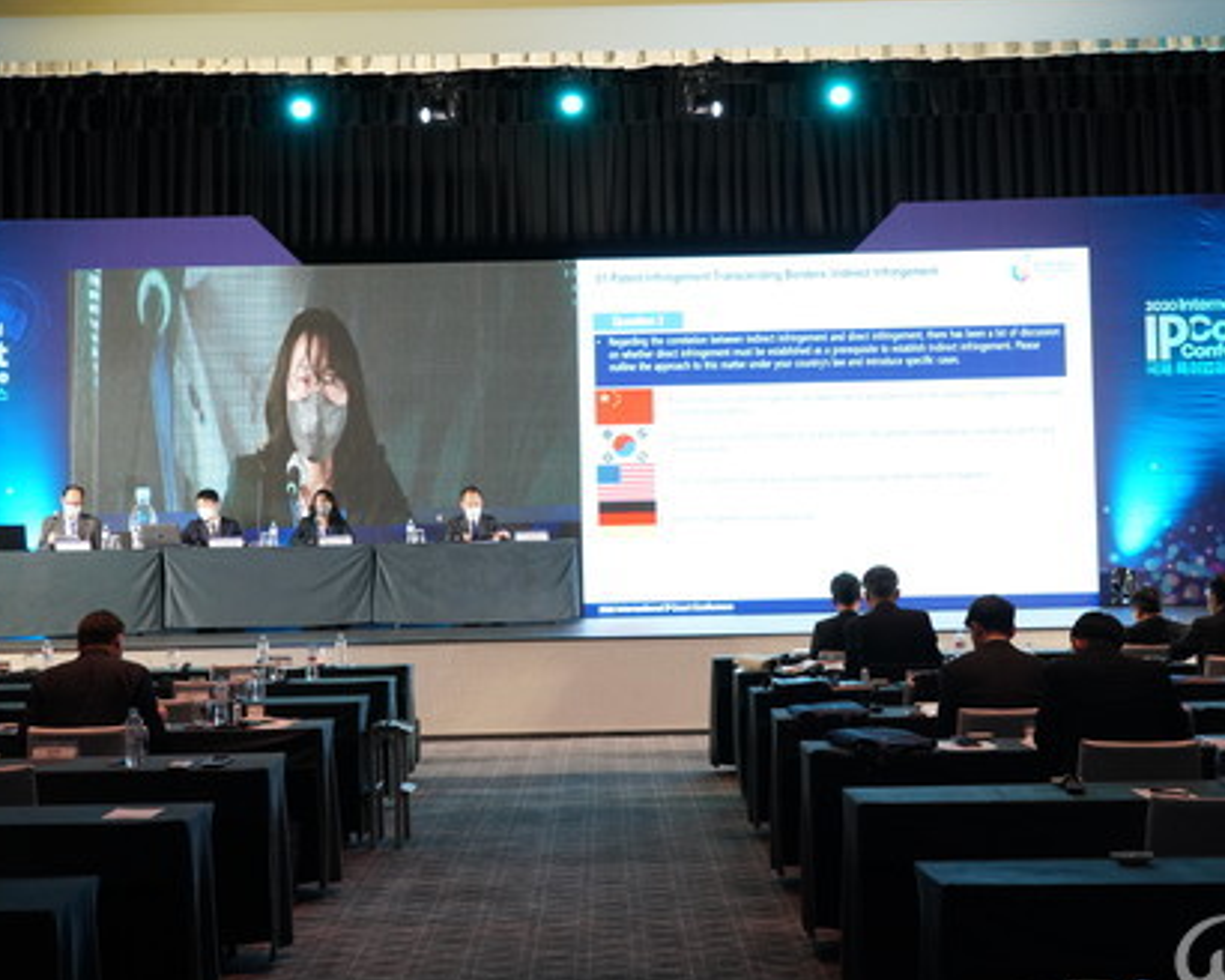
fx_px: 2139
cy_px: 448
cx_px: 615
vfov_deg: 25.8
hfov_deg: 32.0
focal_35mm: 59
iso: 3200
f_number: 8
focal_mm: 43
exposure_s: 1/60
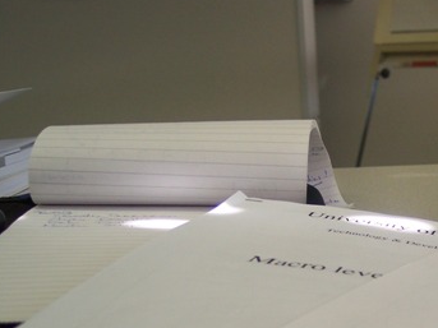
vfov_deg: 20.5
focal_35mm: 71
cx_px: 400
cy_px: 257
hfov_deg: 26.4
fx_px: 898
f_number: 2.8
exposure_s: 1/90
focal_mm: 8
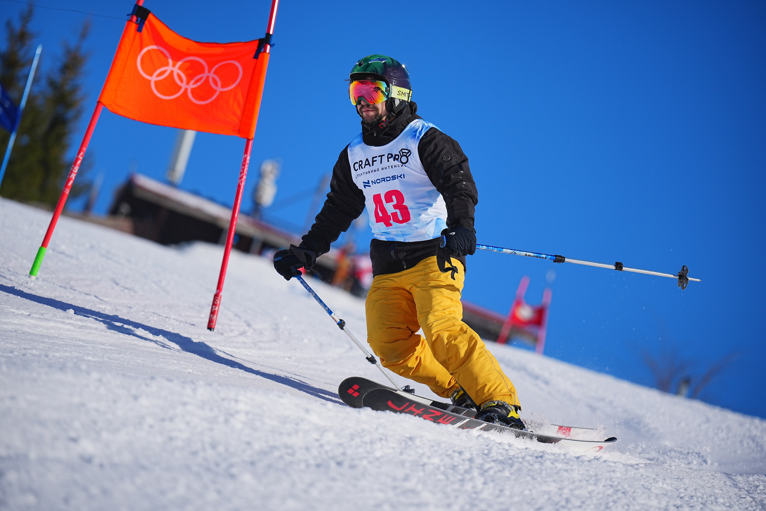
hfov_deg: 15.9
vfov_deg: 10.6
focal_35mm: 129
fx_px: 2745
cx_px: 383
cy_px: 256
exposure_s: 1/5000
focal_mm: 129
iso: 100
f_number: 2.8
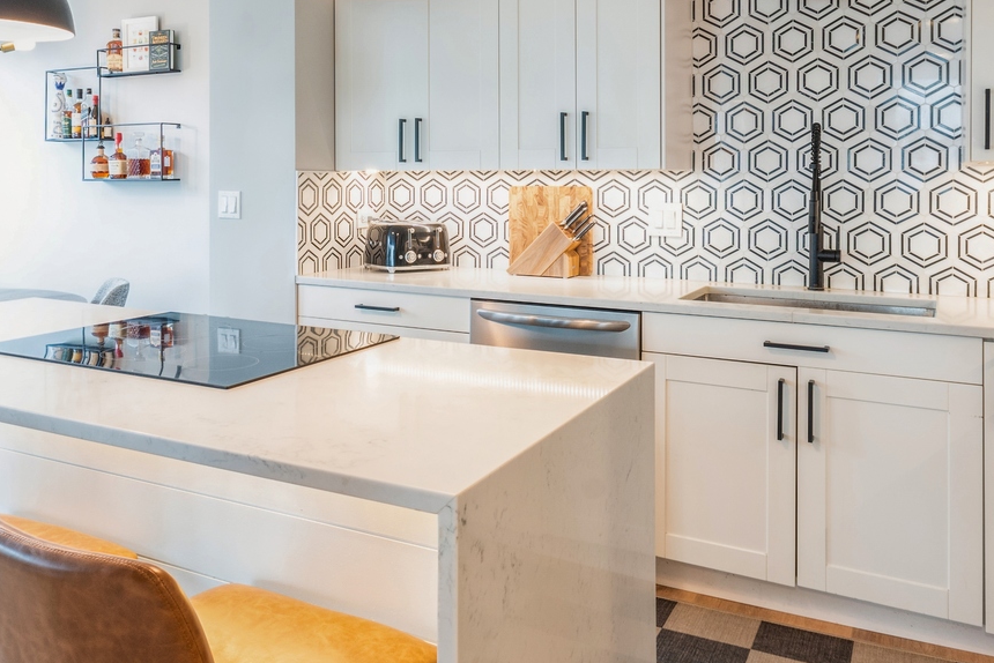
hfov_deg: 58.6
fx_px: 884
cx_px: 452
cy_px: 169
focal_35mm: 32
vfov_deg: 40.0
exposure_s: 1/6
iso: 500
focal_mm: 17
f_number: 8
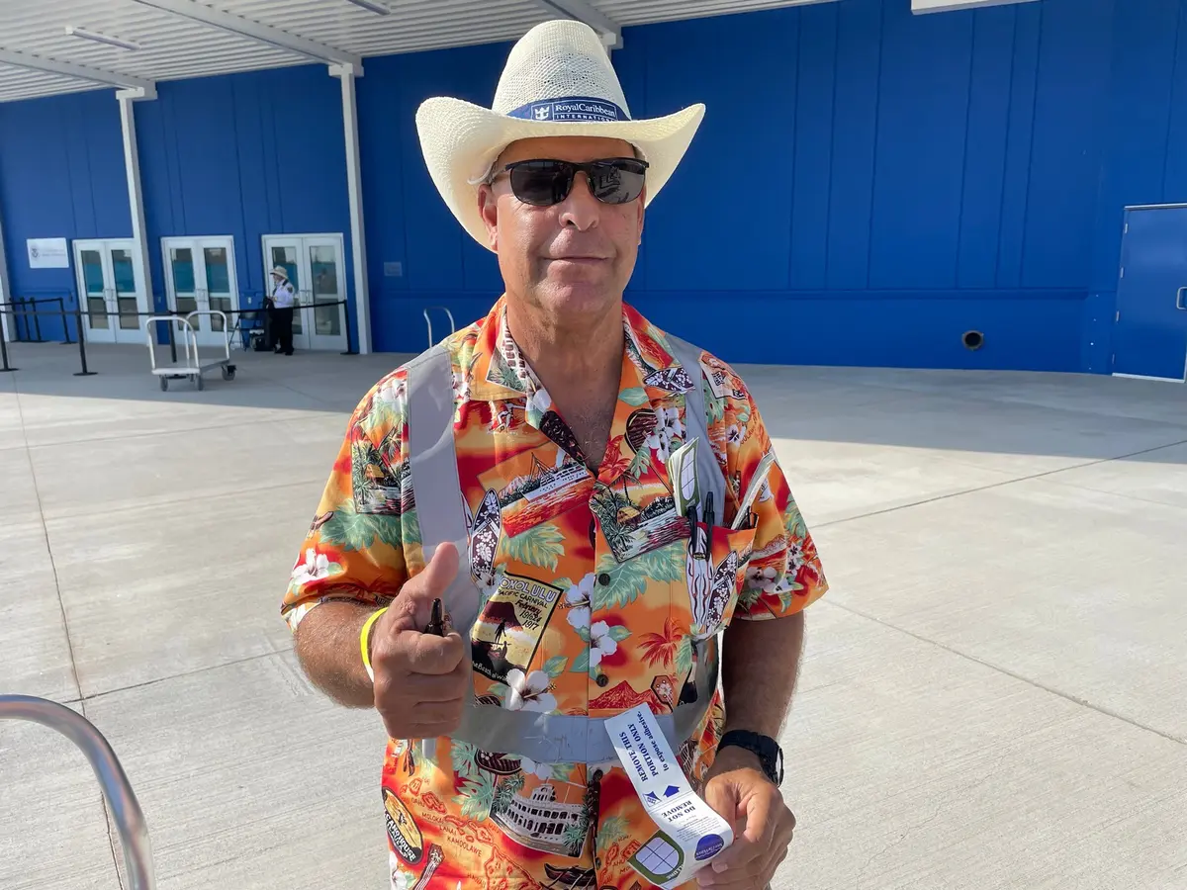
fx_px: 892
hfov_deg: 67.3
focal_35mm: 26
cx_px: 594
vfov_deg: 53.1
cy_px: 445
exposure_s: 1/2212
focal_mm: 4.2
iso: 32
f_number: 1.6
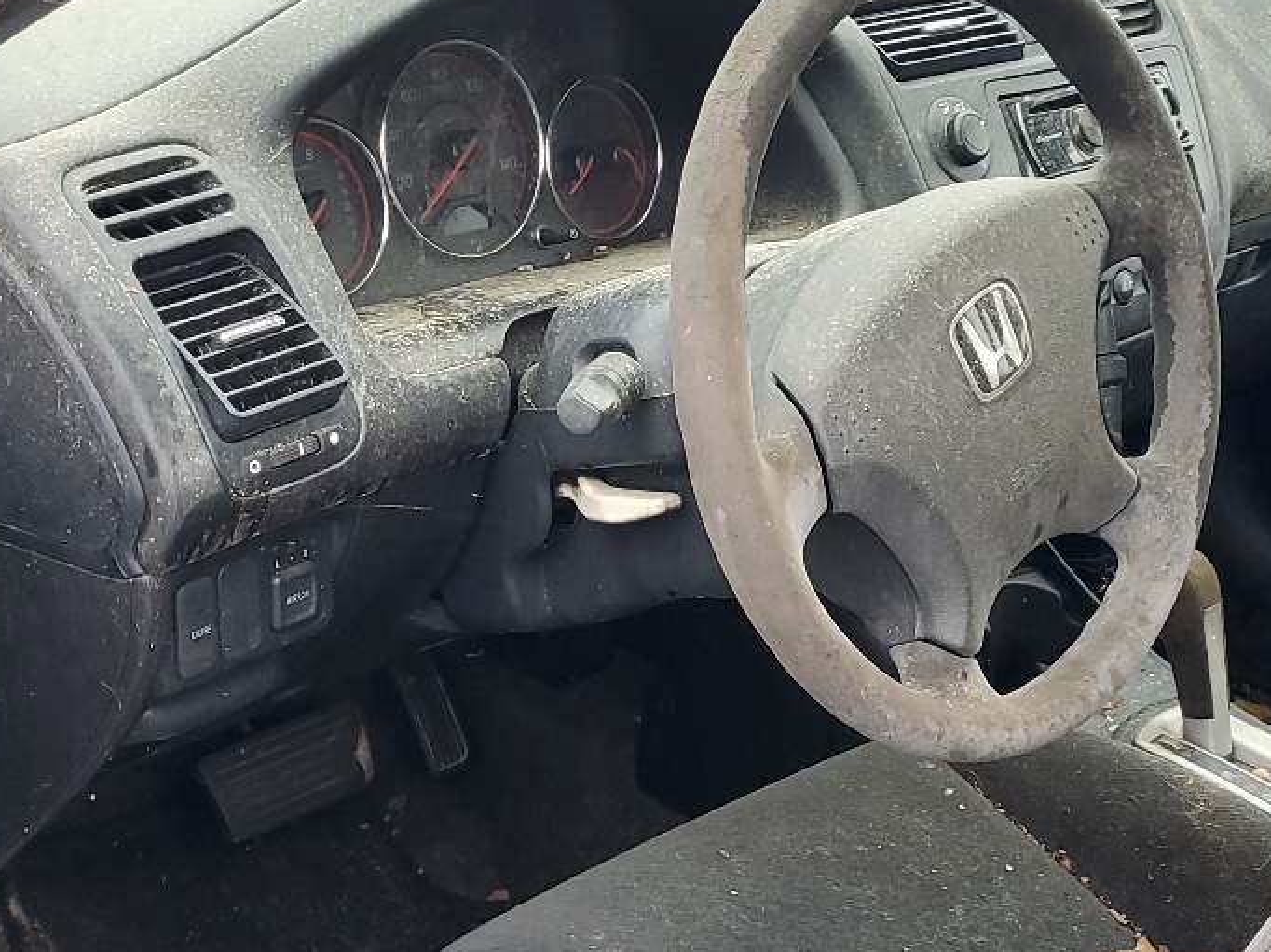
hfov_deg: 31.7
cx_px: 693
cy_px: 714
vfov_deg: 23.8
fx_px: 2239
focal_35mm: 61
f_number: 1.5
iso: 74
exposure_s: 1/60.2
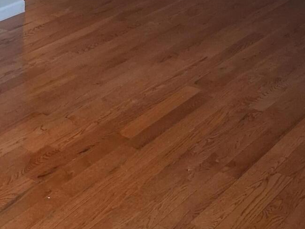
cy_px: -138
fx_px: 705
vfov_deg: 16.4
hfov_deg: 24.0
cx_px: 52
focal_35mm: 80
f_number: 1.8
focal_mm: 3.98
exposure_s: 1/100
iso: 400
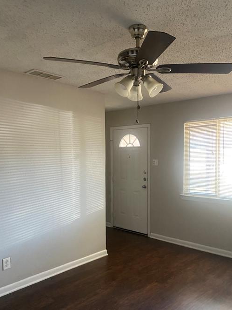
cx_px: 123
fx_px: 268
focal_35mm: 30
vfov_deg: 59.9
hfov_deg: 46.7
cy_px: 168
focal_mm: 4.25
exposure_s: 1/60
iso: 400
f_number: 1.8
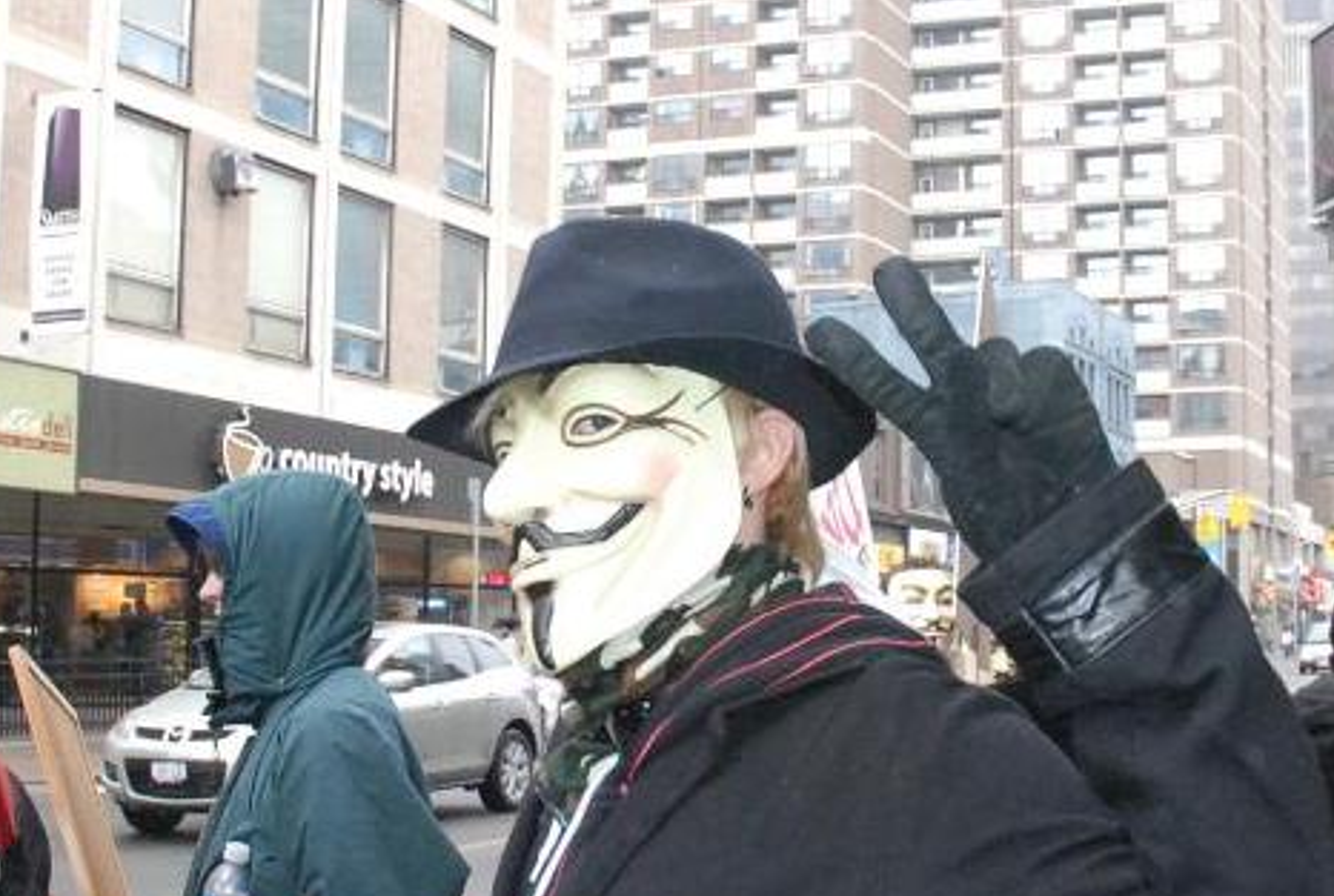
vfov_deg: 29.7
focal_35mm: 45
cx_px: 615
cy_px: 628
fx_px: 1671
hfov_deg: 43.5
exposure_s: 1/200
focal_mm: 18
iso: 1600
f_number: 8
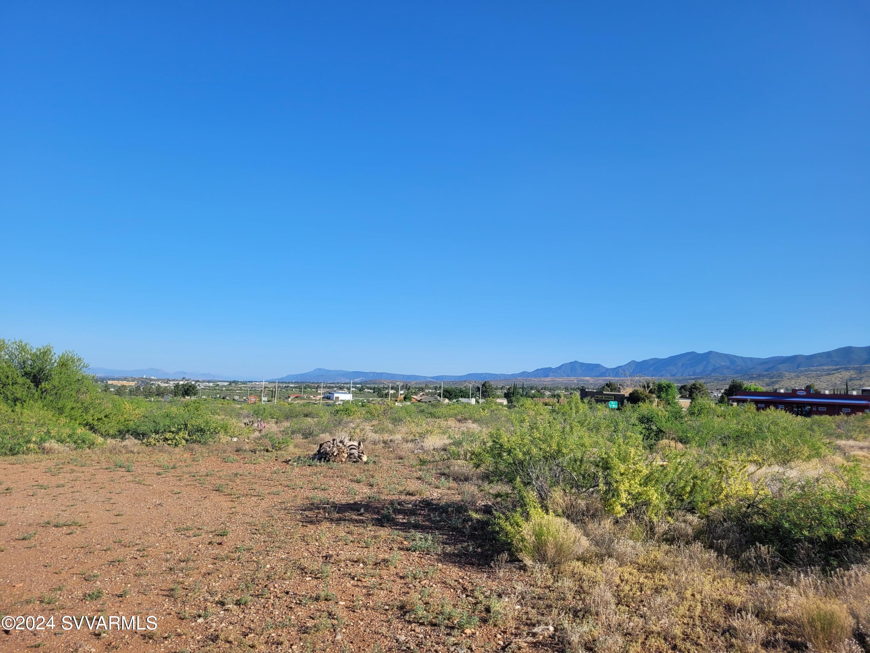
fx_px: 653
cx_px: 435
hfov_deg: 67.3
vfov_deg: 53.1
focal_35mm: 26
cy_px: 326
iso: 40
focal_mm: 5.4
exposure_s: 1/2105
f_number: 1.8
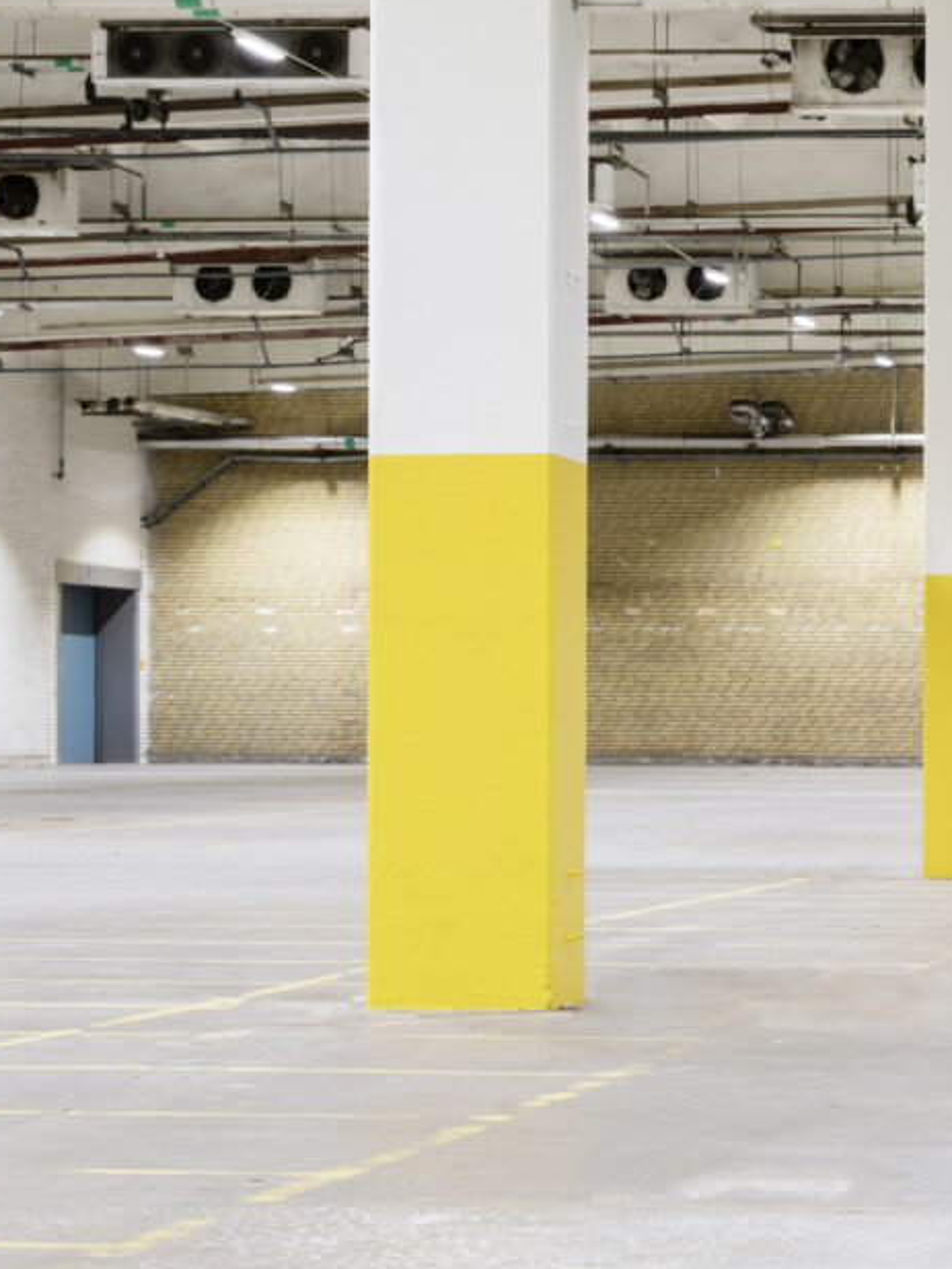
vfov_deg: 13.6
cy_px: 754
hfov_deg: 10.1
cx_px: 981
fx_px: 5315
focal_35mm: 145
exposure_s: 1/1.25
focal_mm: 70
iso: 100
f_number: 10
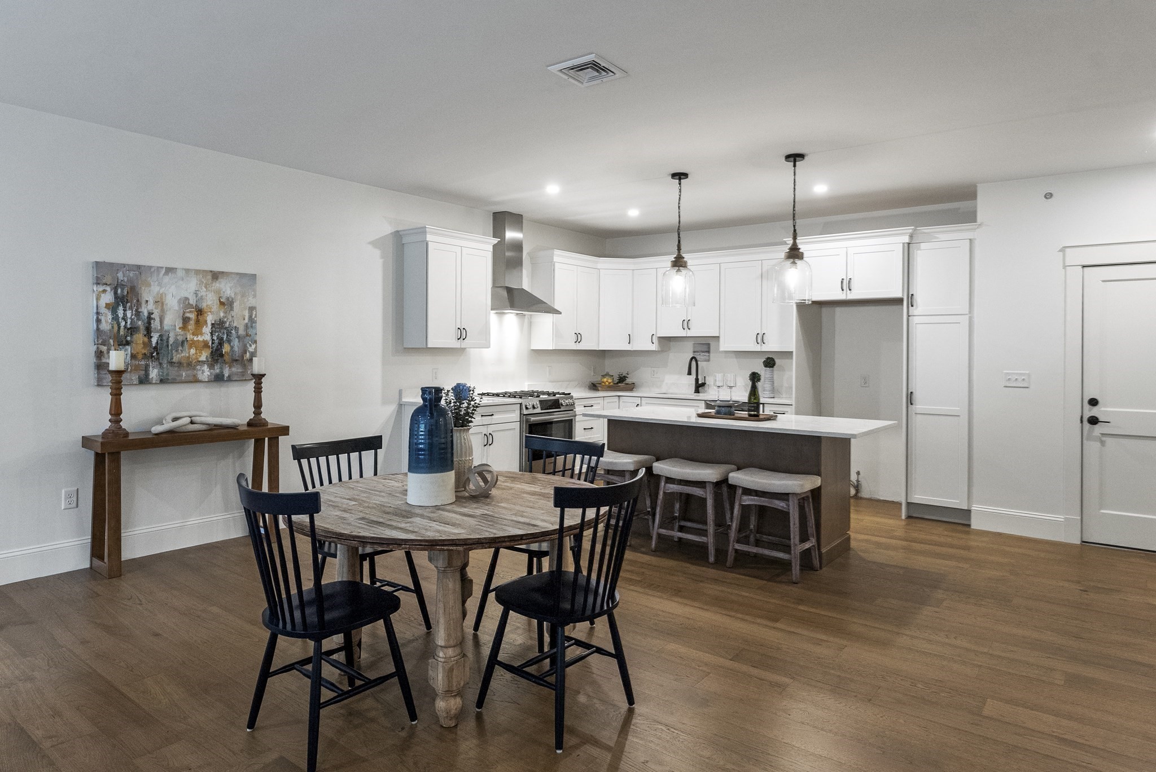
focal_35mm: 21
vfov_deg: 59.8
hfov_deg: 81.4
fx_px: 671
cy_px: 386
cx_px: 578
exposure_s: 1/80
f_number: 5.6
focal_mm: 20.9
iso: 1600
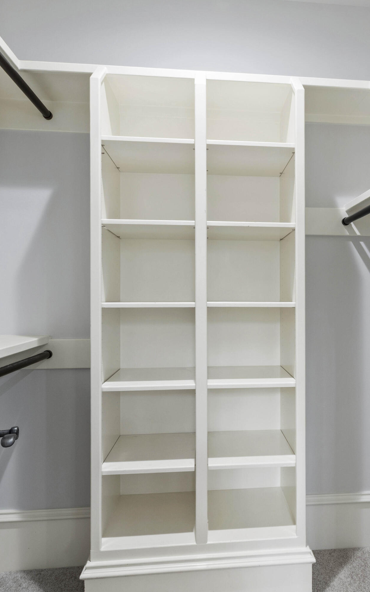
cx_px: 252
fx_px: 371
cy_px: 296
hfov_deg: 51.8
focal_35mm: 23
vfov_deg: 77.2
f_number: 8
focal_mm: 10
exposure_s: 1/1.25
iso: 100
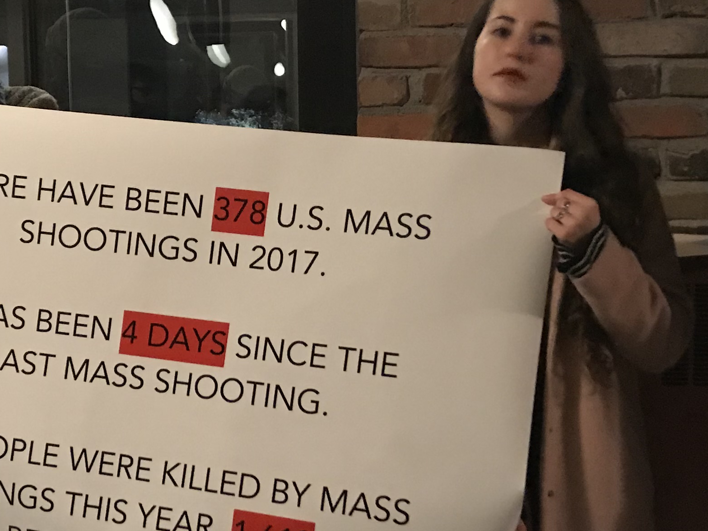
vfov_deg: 20.4
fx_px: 1473
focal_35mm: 72
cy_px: 303
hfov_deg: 26.8
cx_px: 211
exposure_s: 1/4
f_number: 1.8
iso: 100
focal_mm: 3.99
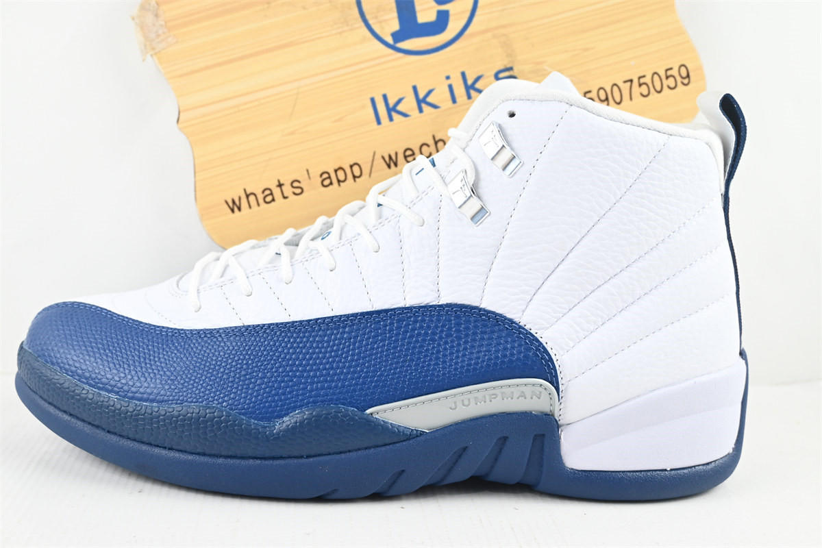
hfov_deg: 51.3
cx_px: 411
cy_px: 274
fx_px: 856
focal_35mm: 38
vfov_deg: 35.5
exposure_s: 1/125
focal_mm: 25
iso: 500
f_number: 4.2
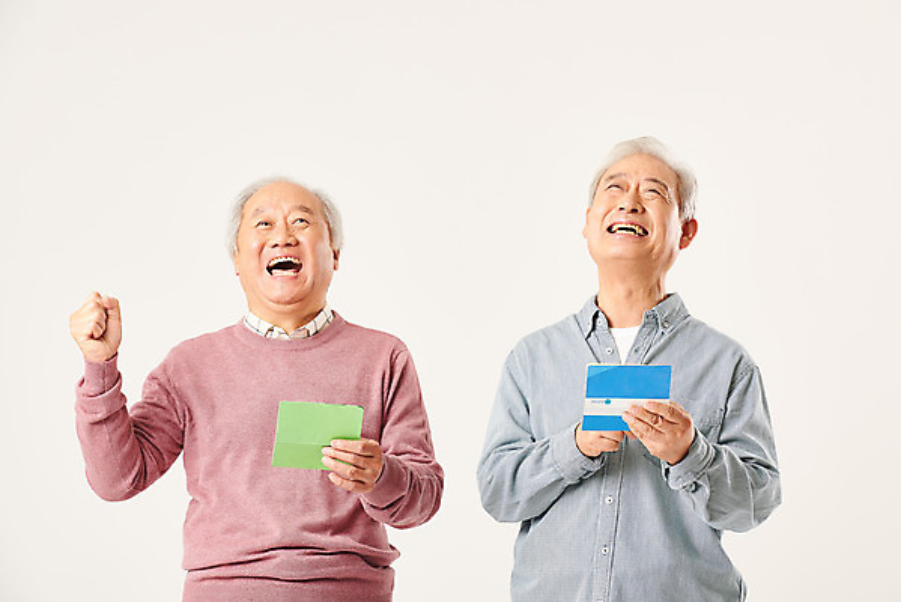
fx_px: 3130
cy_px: 301
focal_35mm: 125
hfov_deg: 16.4
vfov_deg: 11.0
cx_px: 450
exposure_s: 1/125
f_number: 8
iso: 100
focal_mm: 125
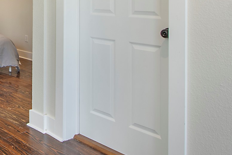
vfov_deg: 29.6
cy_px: -2
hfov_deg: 38.7
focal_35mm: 42
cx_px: -20
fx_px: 271
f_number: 8
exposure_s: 1/8
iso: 100
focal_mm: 10
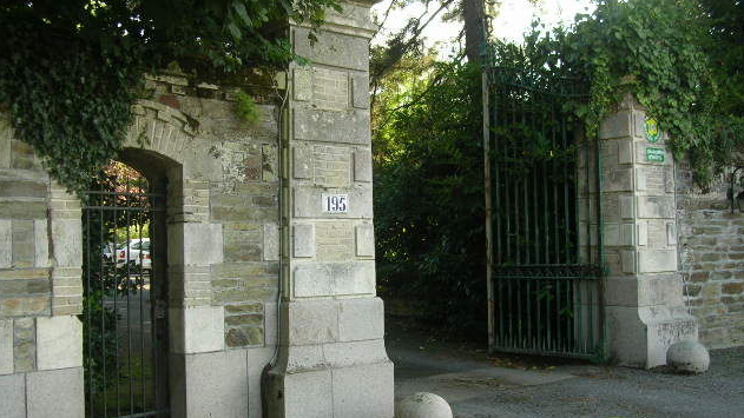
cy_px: 215
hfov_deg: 48.4
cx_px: 373
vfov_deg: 28.3
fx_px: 829
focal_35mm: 42
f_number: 2.8
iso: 50
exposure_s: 1/135
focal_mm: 5.8
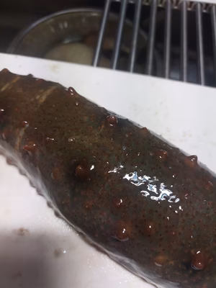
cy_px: 144
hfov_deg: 56.8
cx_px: 108
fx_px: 200
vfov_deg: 71.6
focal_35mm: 24
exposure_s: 1/60
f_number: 1.8
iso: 400
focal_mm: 5.23
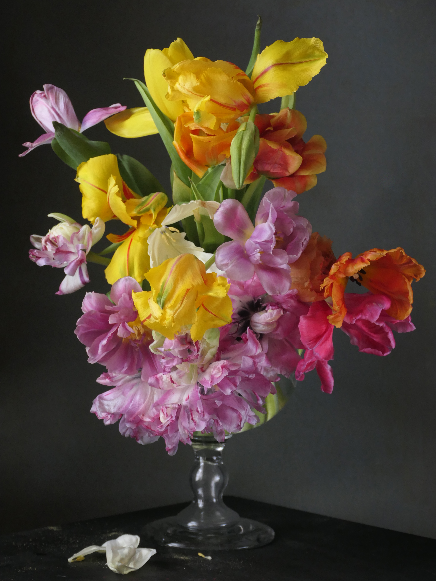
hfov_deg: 12.6
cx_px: 218
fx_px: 1982
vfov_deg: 16.7
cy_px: 290
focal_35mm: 118
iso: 800
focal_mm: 39.97
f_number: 3.9
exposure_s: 1/80
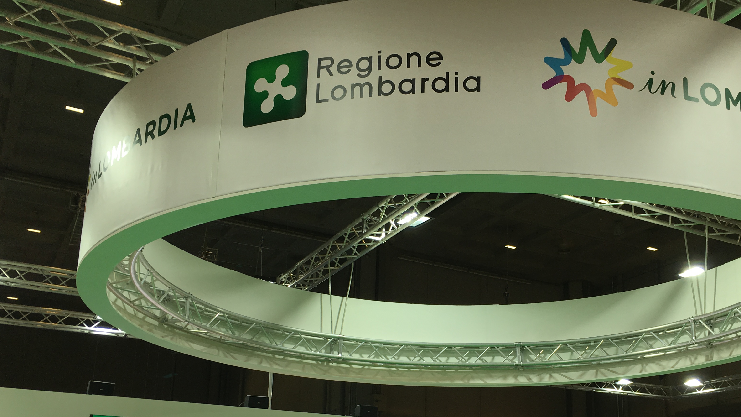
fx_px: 806
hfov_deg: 49.1
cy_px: 339
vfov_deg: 28.3
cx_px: 440
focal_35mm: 41
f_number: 2.2
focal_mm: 4.15
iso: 25
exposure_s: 1/100
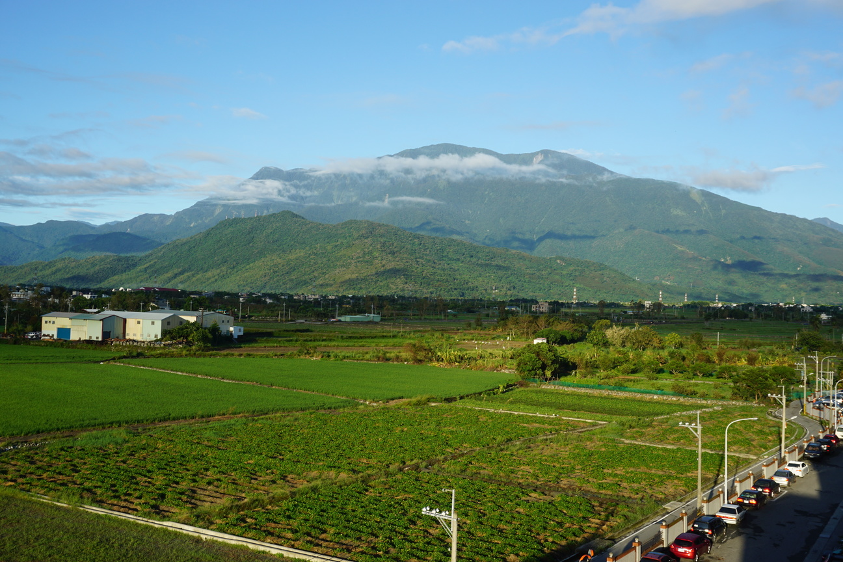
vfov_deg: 35.5
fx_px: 878
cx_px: 422
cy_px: 281
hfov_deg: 51.3
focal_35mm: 38
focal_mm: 25
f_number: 10
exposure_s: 1/100
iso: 100
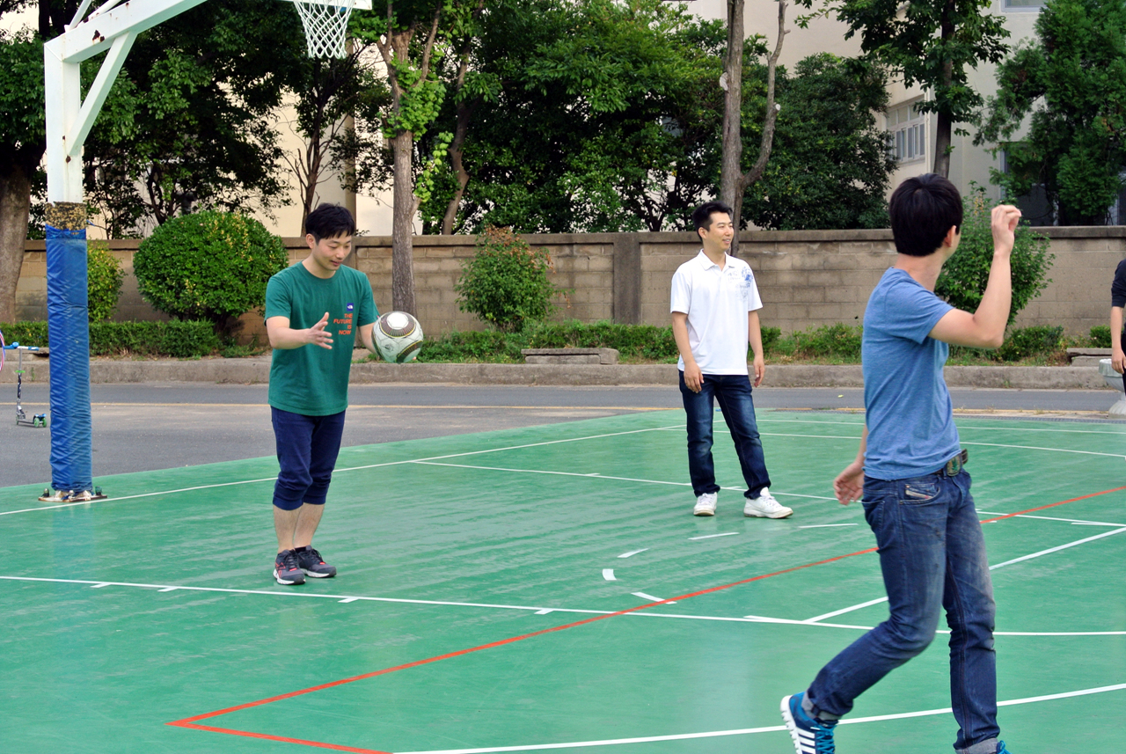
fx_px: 2317
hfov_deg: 27.3
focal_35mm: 74
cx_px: 563
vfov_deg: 18.5
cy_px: 377
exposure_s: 1/200
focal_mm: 27.5
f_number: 5.6
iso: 200
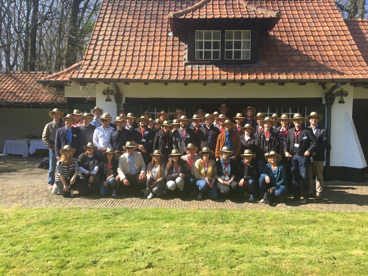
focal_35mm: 29
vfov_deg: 48.2
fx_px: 308
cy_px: 138
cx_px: 184
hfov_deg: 61.7
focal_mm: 4.15
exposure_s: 1/487
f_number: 2.2
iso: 25
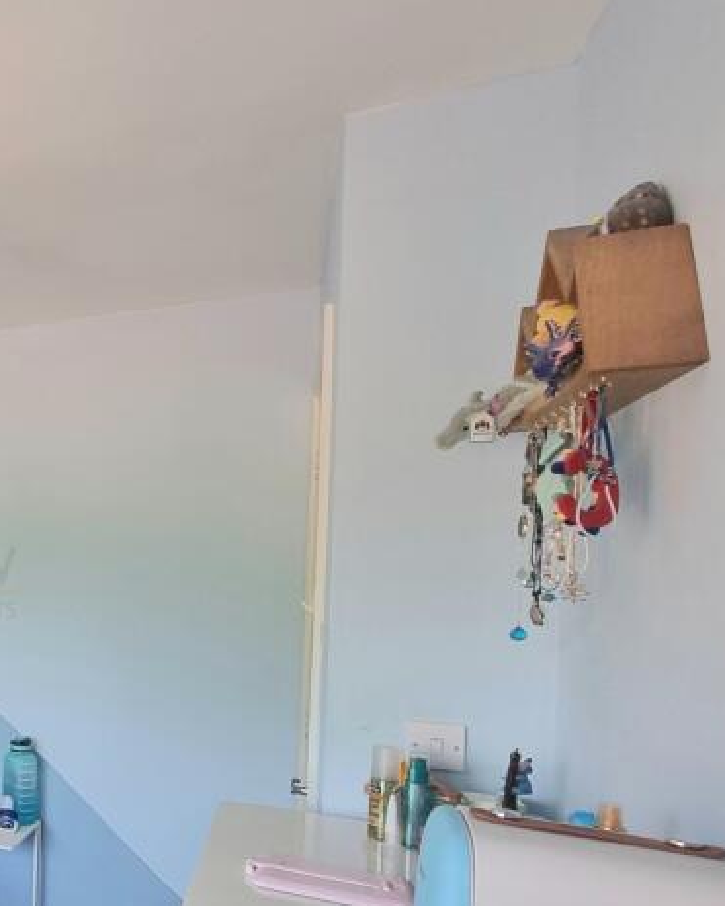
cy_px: 574
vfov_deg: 61.3
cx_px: -227
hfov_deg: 34.9
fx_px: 751
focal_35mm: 28
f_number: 2.2
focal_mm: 2.2
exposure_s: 1/50
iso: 80
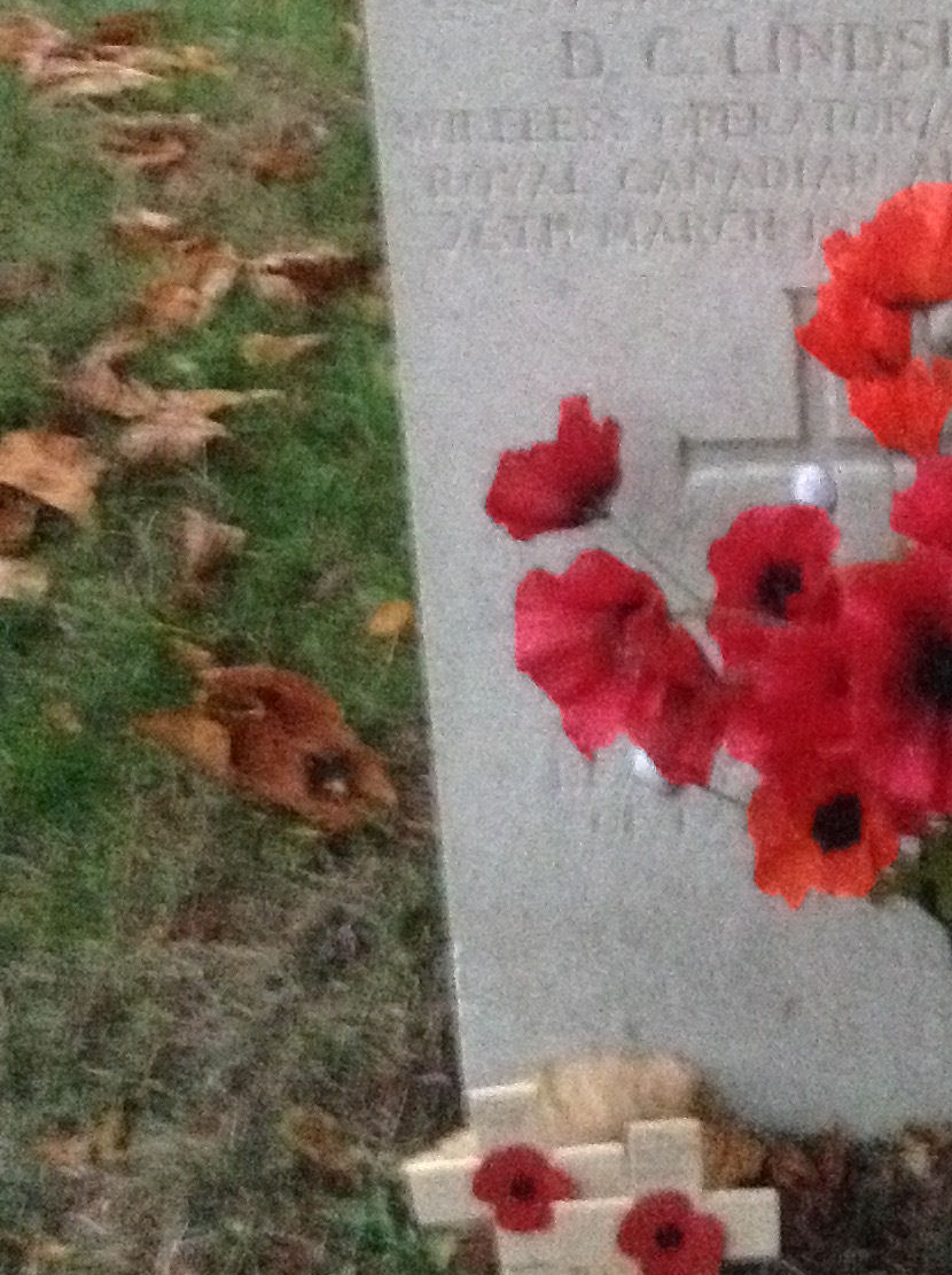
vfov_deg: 24.6
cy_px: 104
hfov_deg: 18.8
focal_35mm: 77
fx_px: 2831
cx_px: 807
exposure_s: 1/15
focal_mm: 3.3
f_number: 2.4
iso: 640
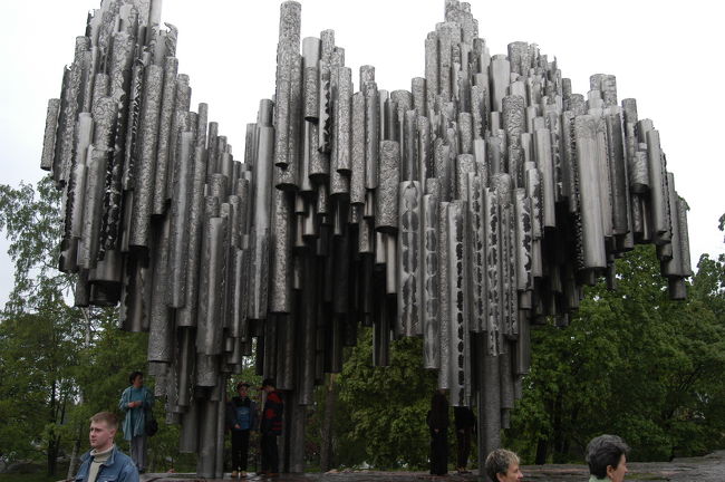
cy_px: 241
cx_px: 362
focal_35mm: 36
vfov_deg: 36.8
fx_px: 724
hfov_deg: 53.2
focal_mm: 24
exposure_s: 1/160
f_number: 6.3
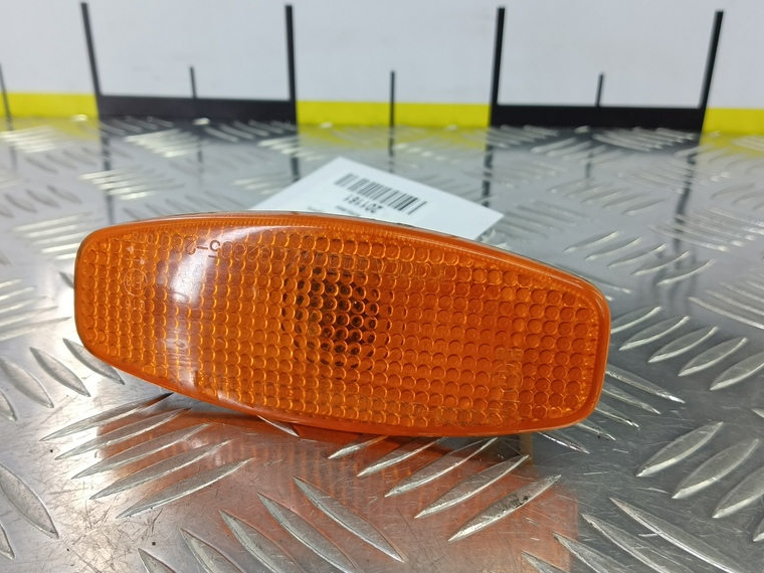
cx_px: 361
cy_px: 314
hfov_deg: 58.3
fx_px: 684
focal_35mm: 31
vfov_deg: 45.4
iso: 121
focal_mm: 4.11
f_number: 1.6
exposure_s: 1/50
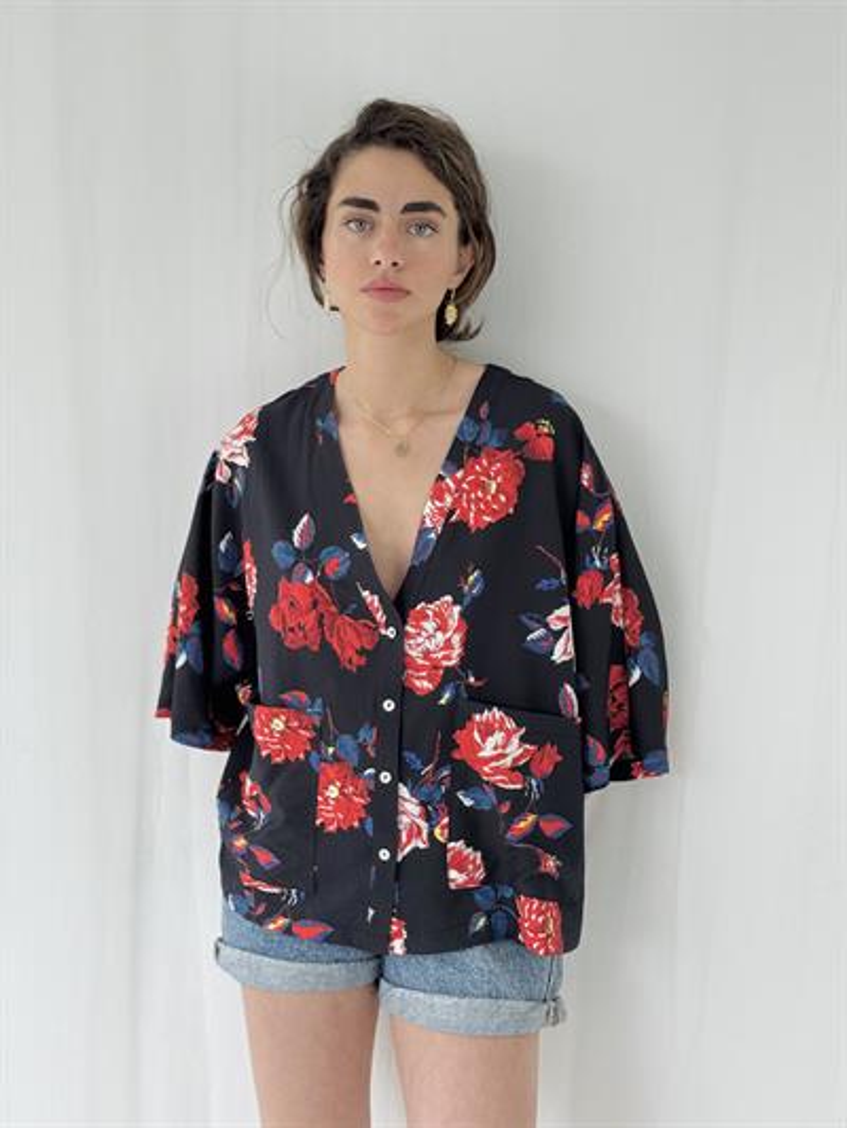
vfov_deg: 39.6
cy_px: 564
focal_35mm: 48
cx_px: 424
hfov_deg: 30.3
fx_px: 1565
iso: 50
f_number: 1.78
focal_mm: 6.76
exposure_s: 1/209
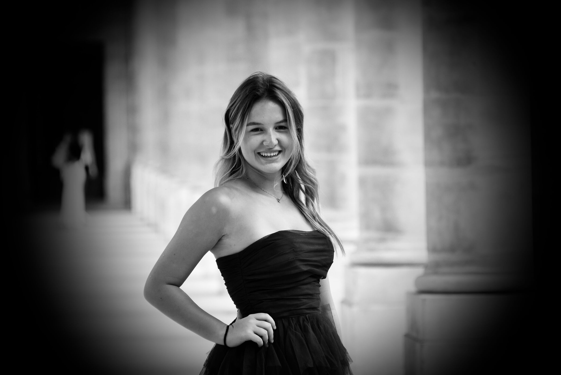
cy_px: 188
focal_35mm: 230
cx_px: 280
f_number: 5.6
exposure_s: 1/1000
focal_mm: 230
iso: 800
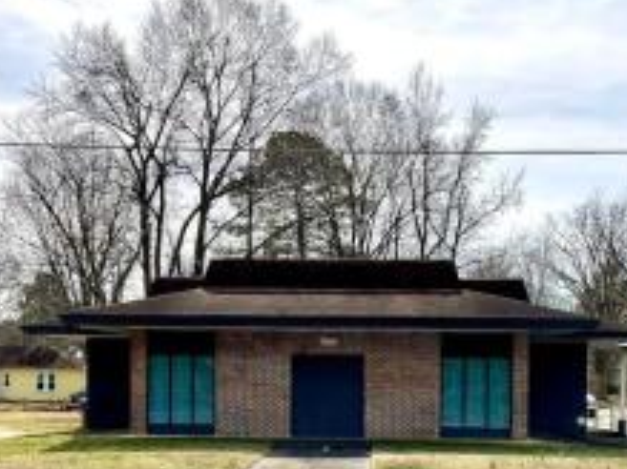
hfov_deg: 36.2
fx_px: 959
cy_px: 409
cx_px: 319
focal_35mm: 53
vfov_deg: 26.7
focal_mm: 3
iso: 16
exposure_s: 1/3788
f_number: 1.8
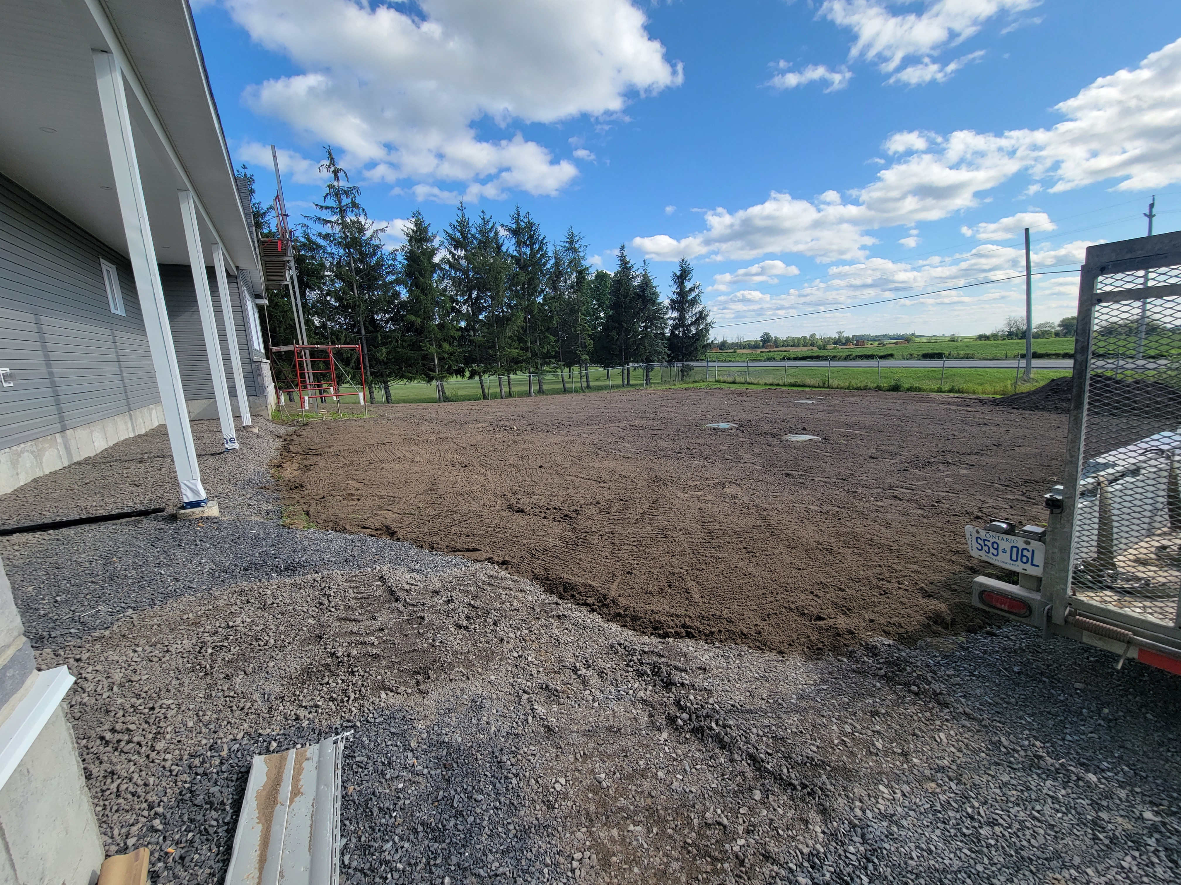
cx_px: 590
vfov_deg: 89.9
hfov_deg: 106.2
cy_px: 442
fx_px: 444
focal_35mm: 13
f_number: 2.2
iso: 50
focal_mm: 2.2
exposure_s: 1/1024
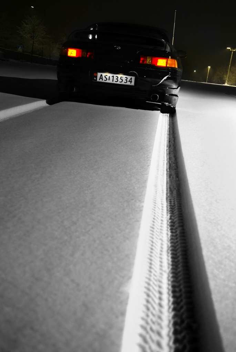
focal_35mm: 39
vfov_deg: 49.5
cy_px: 176
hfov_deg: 34.3
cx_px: 118
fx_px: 383
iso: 100
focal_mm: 26
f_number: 2.8
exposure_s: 1/13
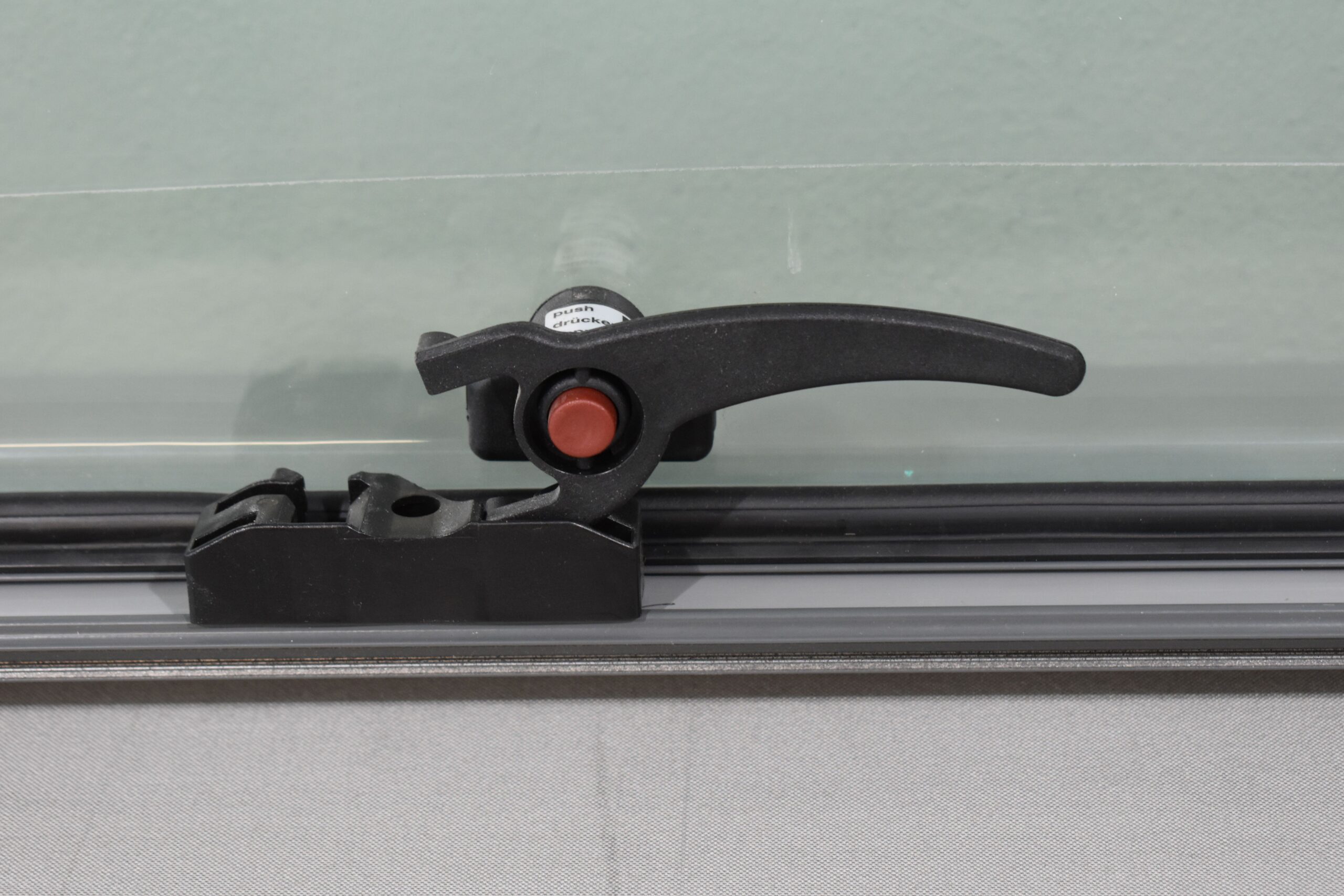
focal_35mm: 82
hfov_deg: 24.6
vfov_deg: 16.6
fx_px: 3080
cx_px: 672
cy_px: 448
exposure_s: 1/125
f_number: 5.6
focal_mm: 55
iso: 1400
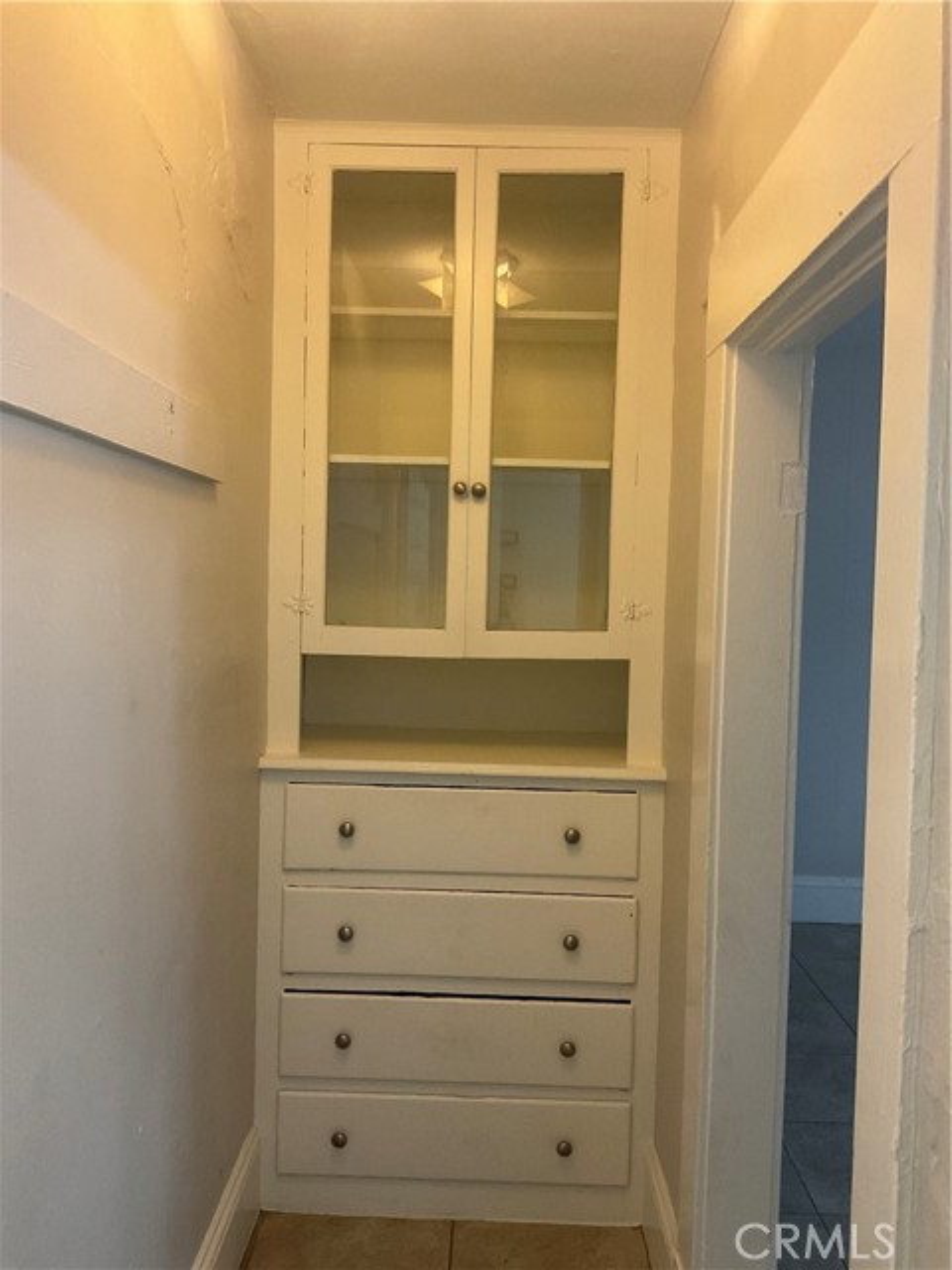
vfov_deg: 61.7
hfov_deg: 48.2
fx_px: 1063
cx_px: 476
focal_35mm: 29
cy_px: 635
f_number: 1.8
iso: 200
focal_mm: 3
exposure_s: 1/60
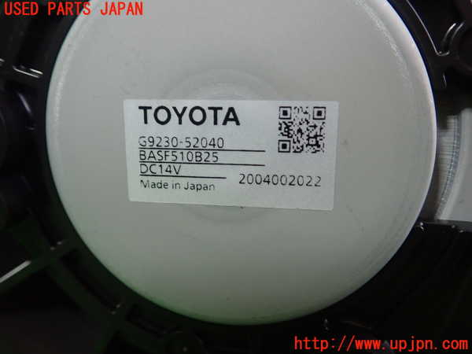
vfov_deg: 46.8
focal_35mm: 30
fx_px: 409
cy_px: 177
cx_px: 236
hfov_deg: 60.0
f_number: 2.3
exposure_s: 1/125
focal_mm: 5.5
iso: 400
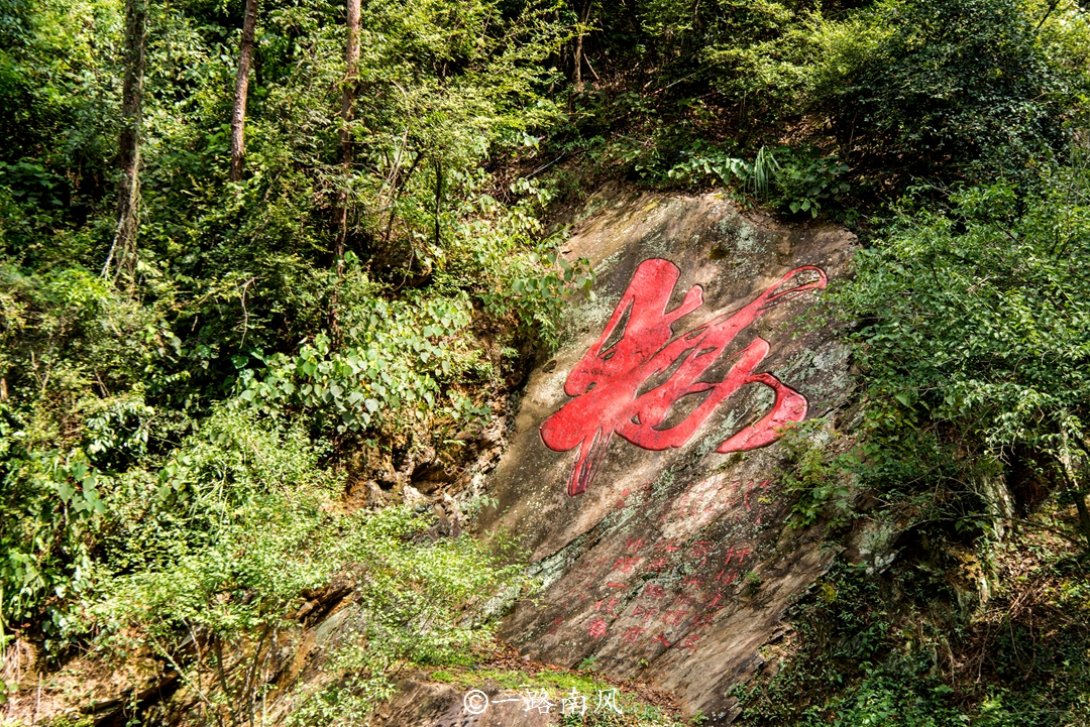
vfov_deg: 28.1
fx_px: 1454
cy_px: 364
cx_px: 545
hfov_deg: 41.1
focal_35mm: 48
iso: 125
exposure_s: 1/100
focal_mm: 48
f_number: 9
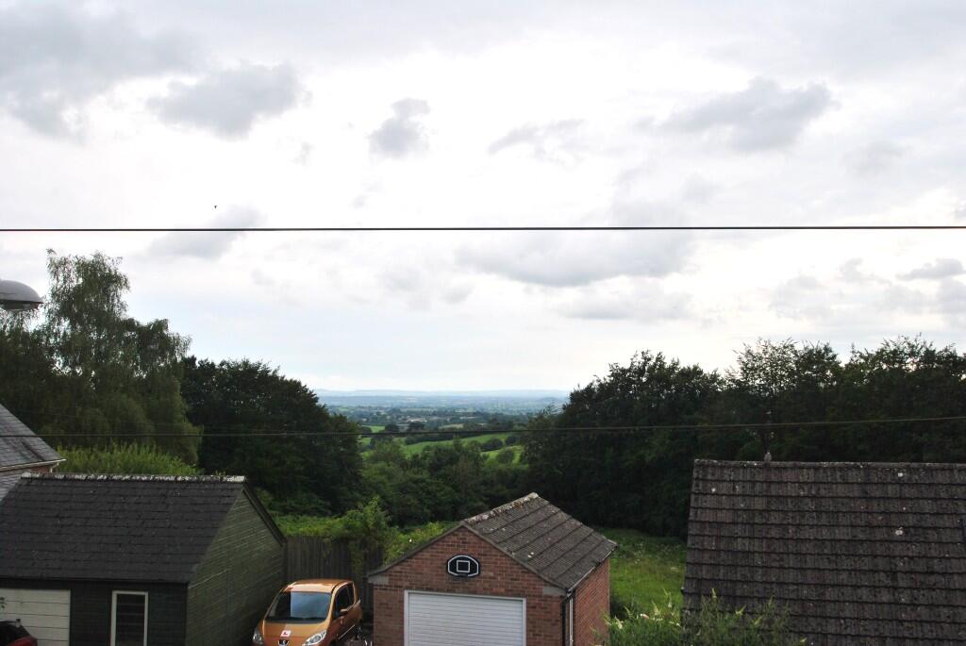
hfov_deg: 53.1
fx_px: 967
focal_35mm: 36
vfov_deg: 37.0
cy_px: 323
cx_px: 483
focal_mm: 24
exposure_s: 1/200
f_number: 10
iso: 200
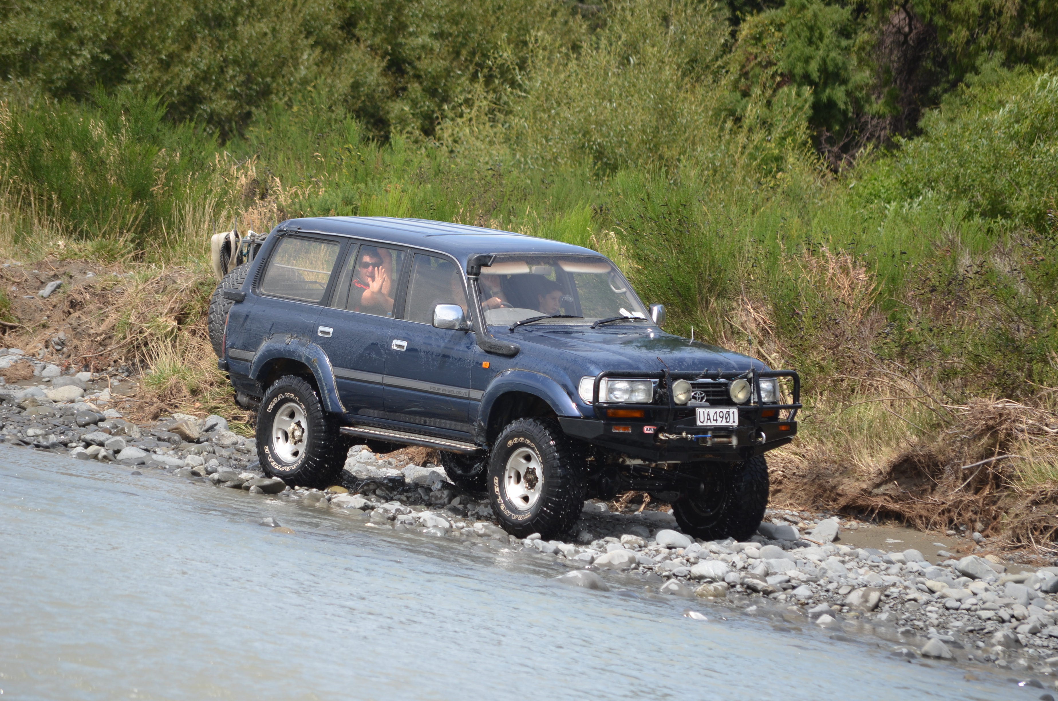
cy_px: 350
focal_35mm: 300
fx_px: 8798
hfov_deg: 6.9
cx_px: 529
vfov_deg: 4.6
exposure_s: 1/500
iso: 200
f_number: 5.6
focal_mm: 200
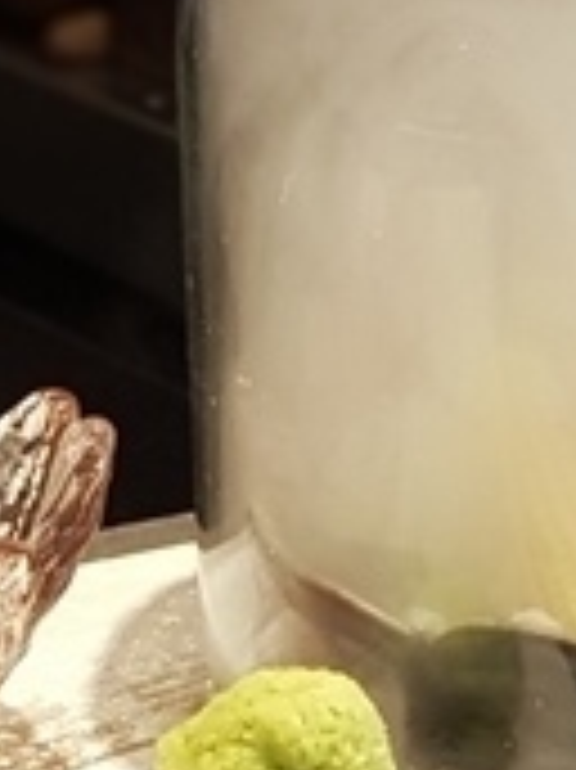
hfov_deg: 5.9
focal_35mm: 251
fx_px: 5576
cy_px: -344
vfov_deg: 7.8
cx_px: 522
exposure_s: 1/30
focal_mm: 6
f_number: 2.4
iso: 100
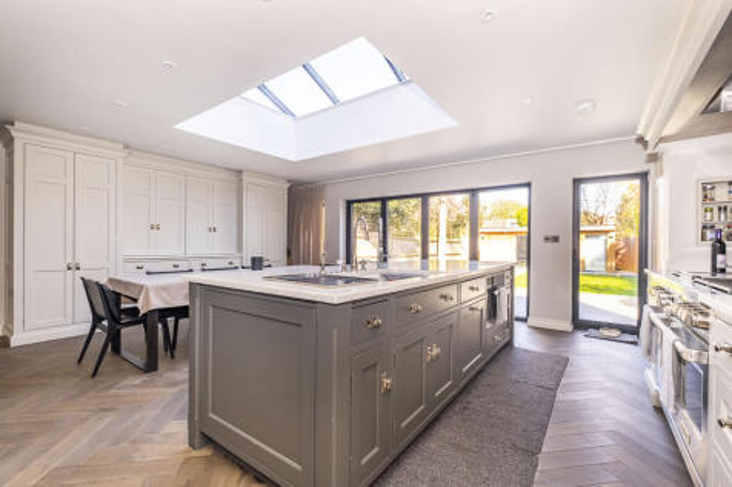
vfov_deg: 77.3
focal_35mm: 15
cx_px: 366
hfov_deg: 100.4
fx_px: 305
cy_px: 244
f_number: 6.4
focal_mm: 10
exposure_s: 1/50
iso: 320
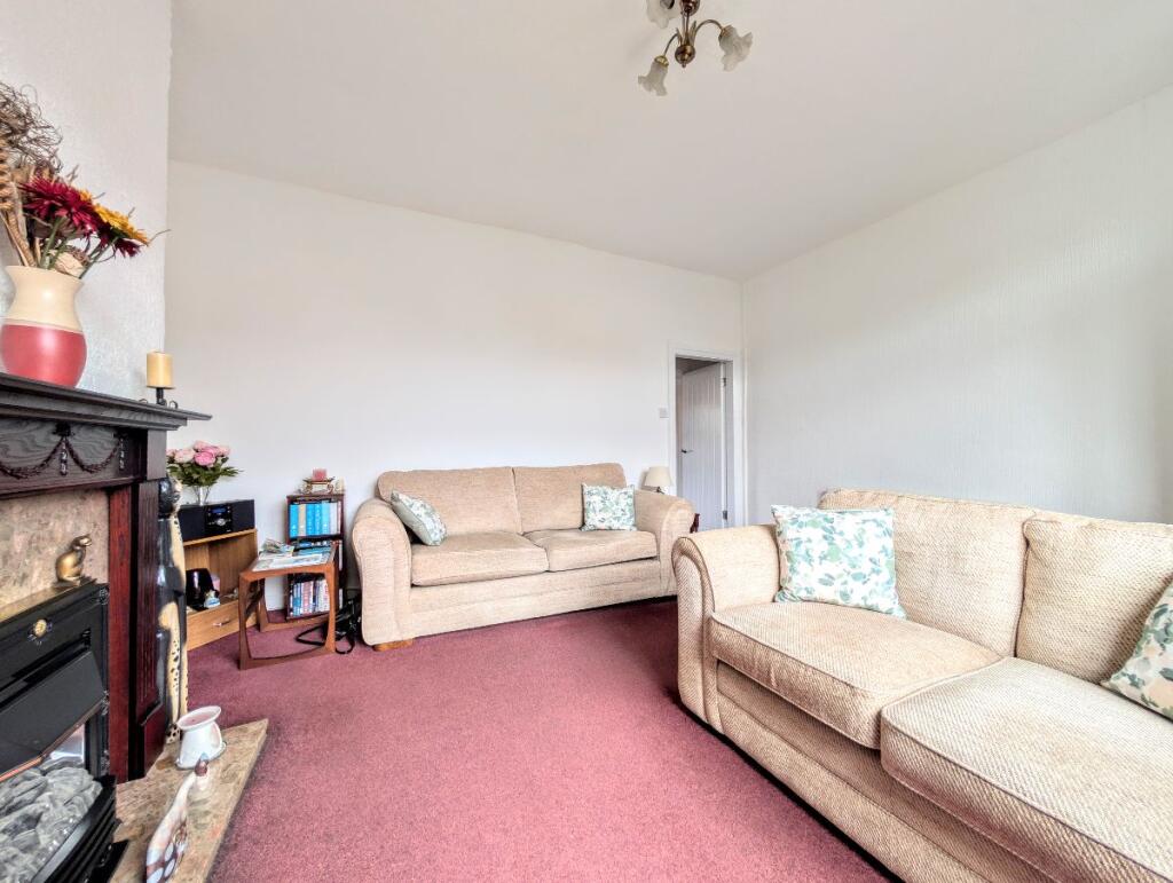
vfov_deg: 94.6
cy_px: 442
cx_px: 586
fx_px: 407
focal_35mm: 12
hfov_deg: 110.5
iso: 58
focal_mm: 2.02
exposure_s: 1/34.4
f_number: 1.7
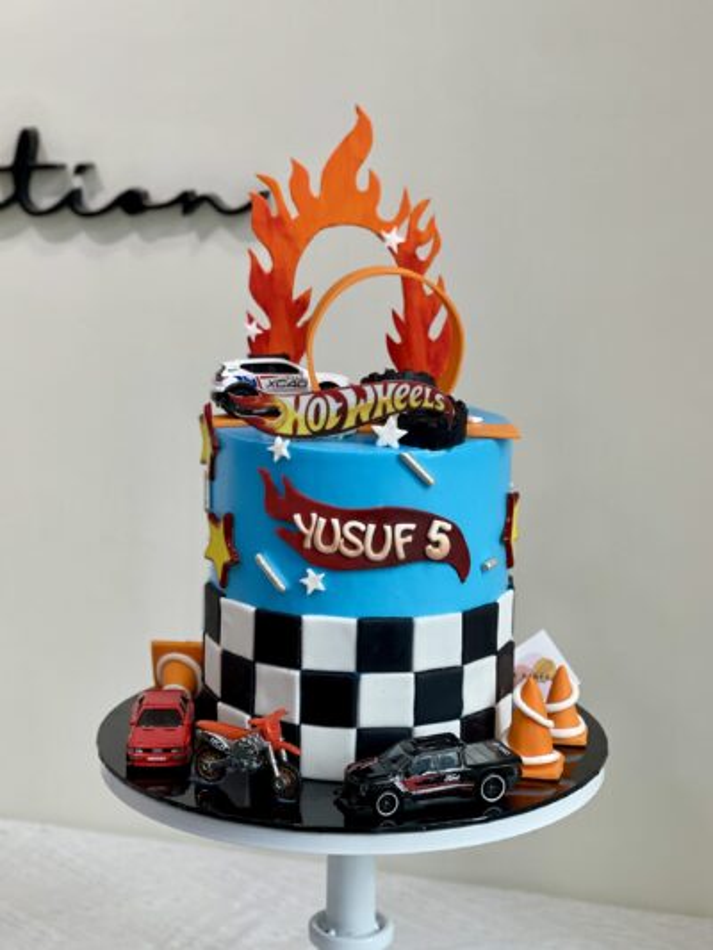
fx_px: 1757
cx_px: 356
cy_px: 475
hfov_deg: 22.9
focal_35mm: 64
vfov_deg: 30.3
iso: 80
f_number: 2.2
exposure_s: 1/100
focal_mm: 7.5
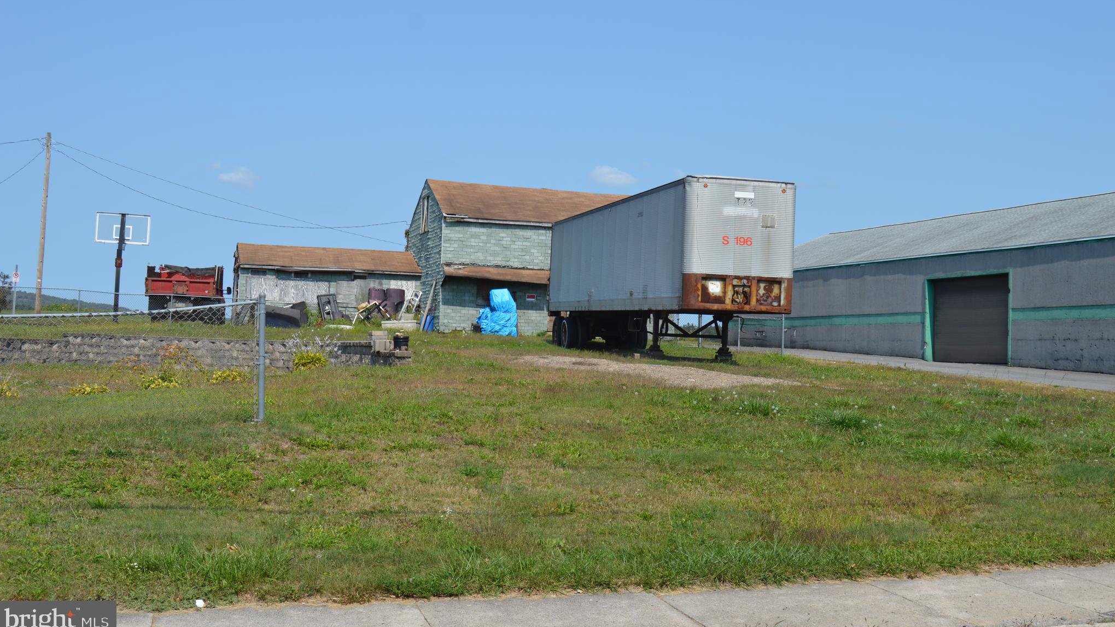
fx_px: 1212
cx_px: 556
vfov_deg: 29.0
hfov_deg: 49.4
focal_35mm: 41
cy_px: 268
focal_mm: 26
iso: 100
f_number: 8
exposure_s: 1/250
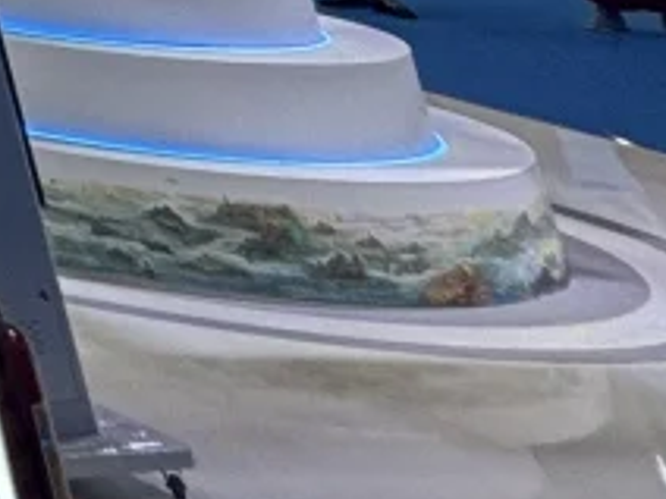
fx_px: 1828
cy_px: -1051
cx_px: -1417
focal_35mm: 95
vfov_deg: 10.4
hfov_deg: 11.0
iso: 80
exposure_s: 1/100
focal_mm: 2.22
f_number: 2.2
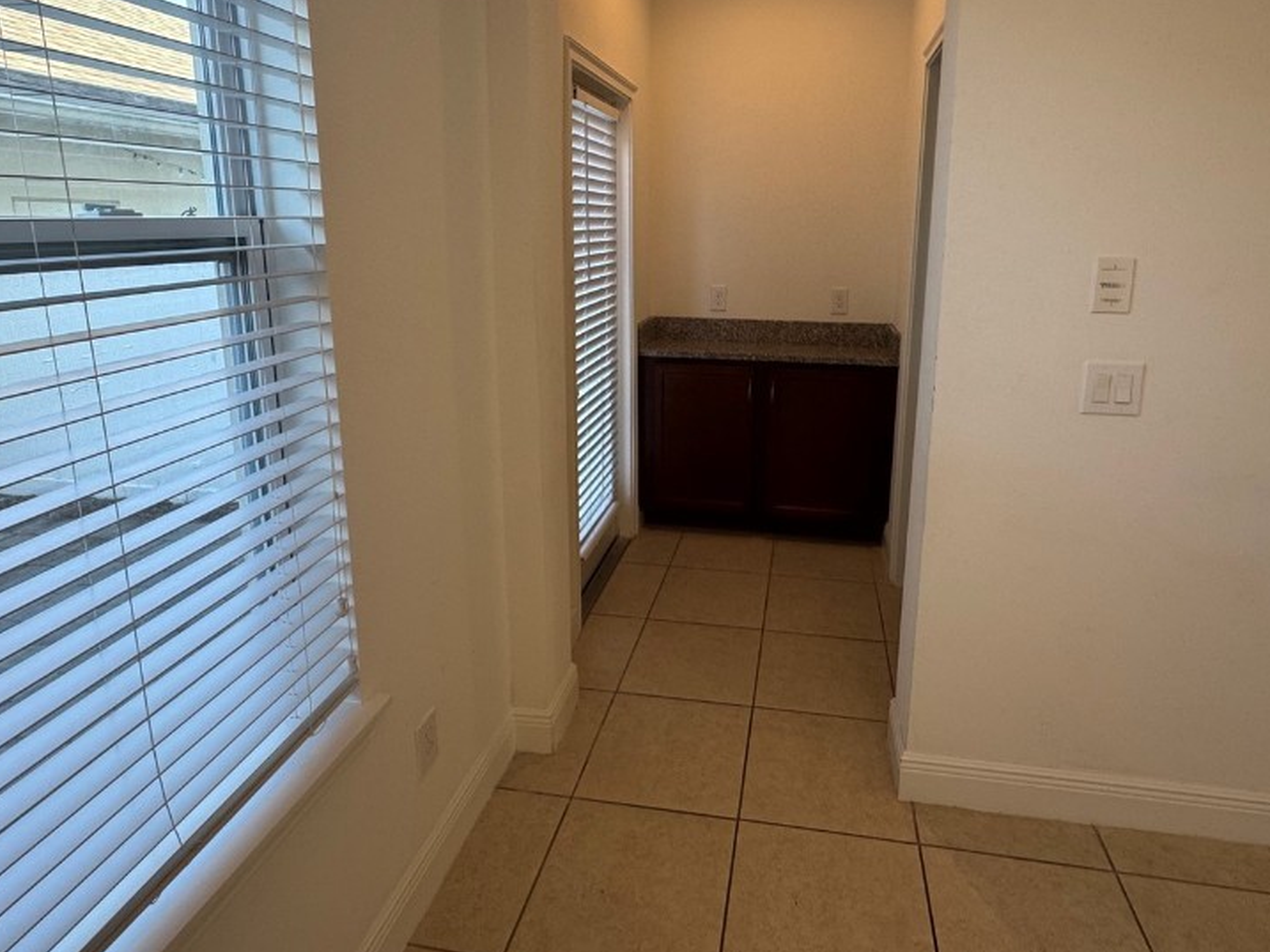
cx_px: 687
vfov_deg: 65.0
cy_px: 356
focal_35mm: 20
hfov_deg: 81.6
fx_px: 734
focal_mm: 2.22
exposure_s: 1/120
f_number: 2.2
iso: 125
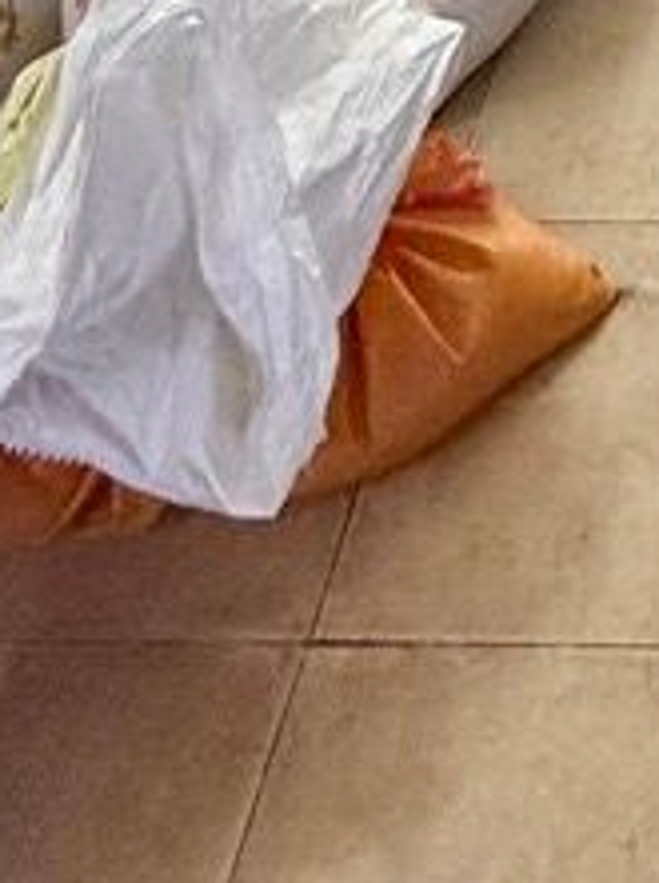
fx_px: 1655
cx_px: 907
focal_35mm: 65
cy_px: -1155
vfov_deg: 16.0
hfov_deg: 20.2
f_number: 2.2
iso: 250
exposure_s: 1/100
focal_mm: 2.22
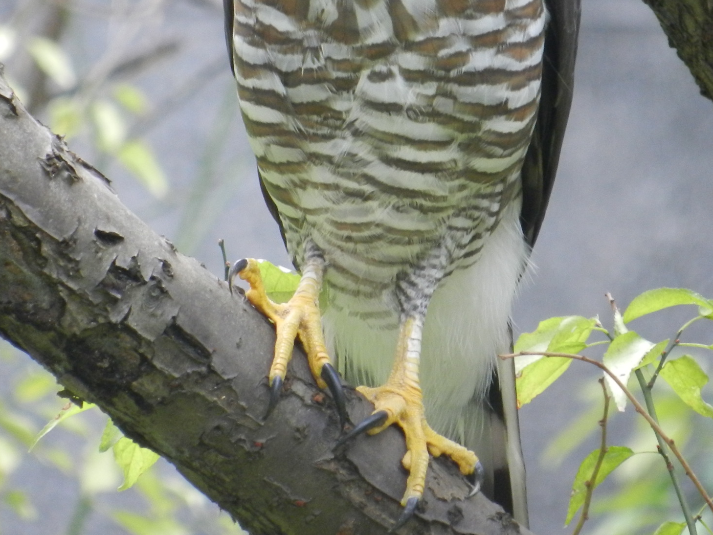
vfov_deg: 1.9
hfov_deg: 2.5
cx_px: 358
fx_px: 16481
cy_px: 63
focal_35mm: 800
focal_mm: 81
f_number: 5.9
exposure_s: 1/30
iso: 400
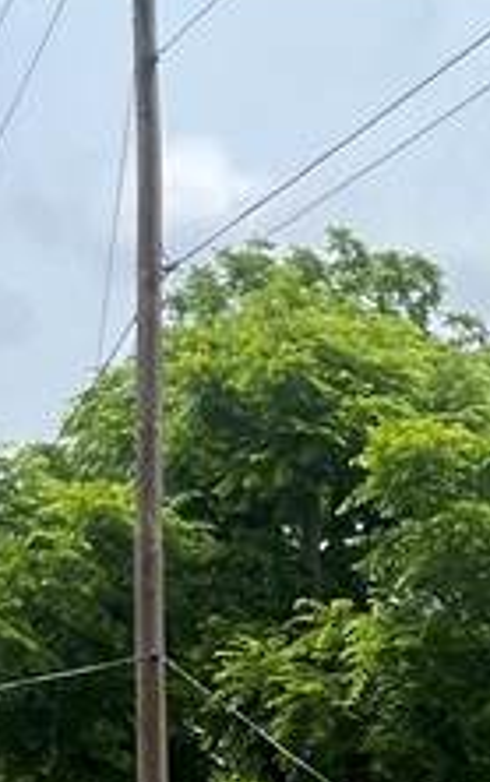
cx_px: 1114
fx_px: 2710
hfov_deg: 9.4
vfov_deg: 14.9
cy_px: 1258
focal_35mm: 127
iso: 50
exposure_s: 1/2755
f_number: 1.6
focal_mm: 5.1
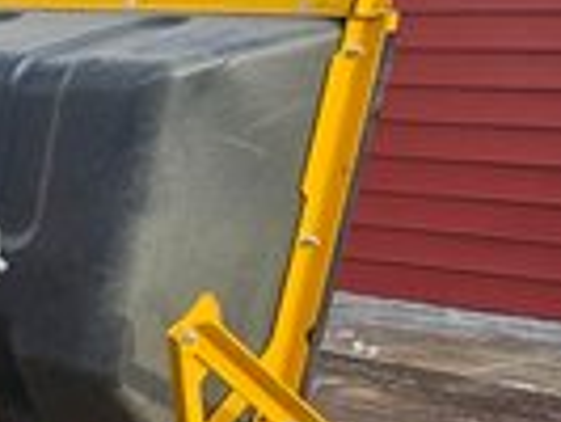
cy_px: 610
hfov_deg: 13.6
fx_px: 1768
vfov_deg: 13.0
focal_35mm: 109
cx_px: -740
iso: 25
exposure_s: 1/603
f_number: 1.8
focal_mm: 5.4
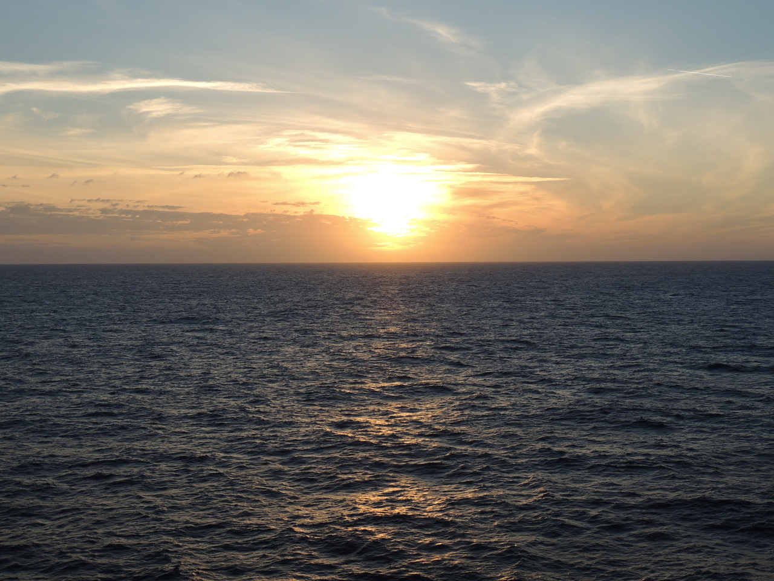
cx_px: 387
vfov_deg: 29.1
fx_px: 1118
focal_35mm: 50
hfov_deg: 38.2
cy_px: 290
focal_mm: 8.9
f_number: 3.6
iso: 100
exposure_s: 1/500
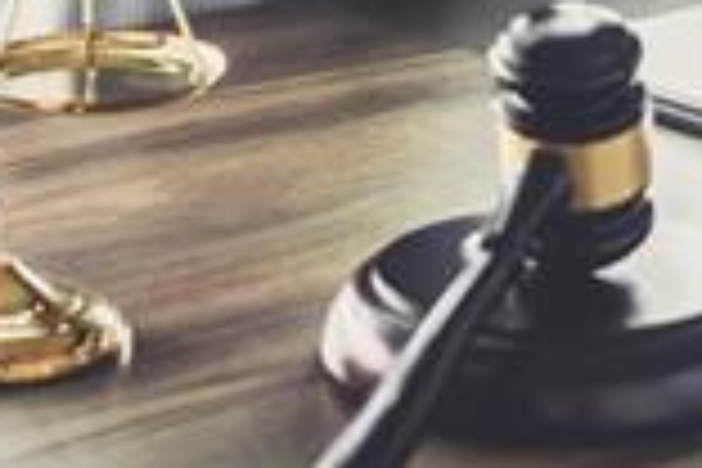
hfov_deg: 13.2
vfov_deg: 8.9
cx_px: 706
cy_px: 2
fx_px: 3003
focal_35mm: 154
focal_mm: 35
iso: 500
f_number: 2.8
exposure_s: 1/60
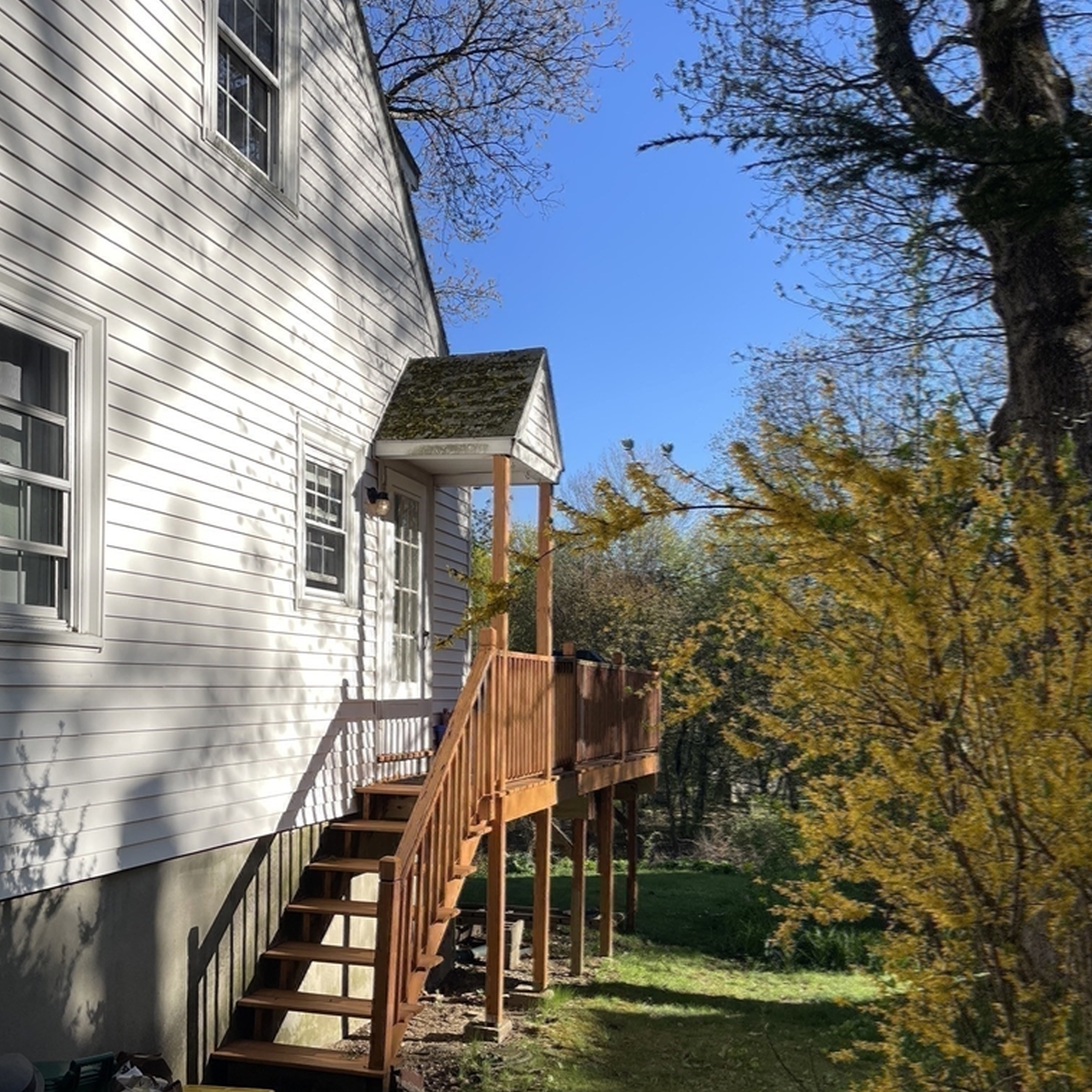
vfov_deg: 52.5
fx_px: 1106
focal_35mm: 31
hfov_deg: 52.5
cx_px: 508
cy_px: 544
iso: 32
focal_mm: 4.2
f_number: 1.6
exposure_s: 1/3205
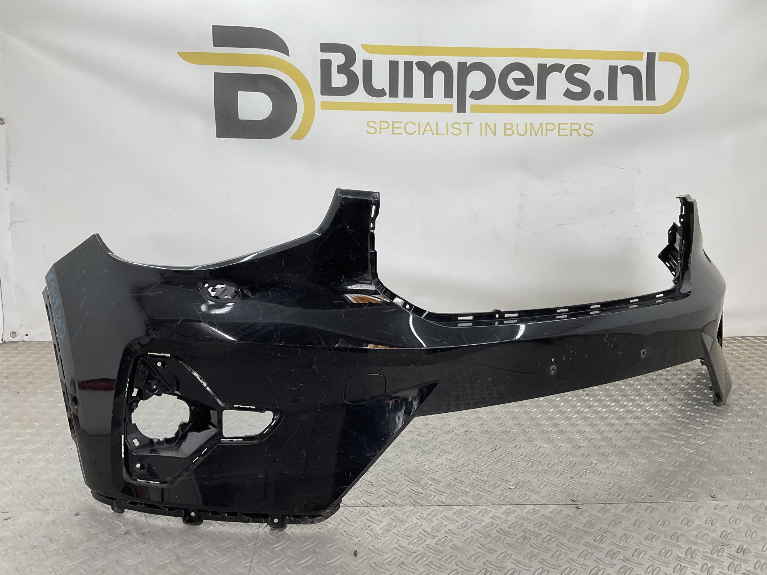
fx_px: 643
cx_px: 384
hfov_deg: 61.7
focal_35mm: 29
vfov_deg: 48.2
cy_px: 288
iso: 16
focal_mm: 3
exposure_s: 1/103
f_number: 1.8
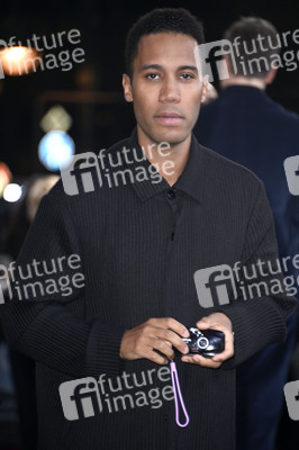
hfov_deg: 4.6
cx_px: 150
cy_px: 225
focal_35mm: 300
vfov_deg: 6.9
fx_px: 3744
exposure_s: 1/250
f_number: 5.6
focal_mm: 300
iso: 640
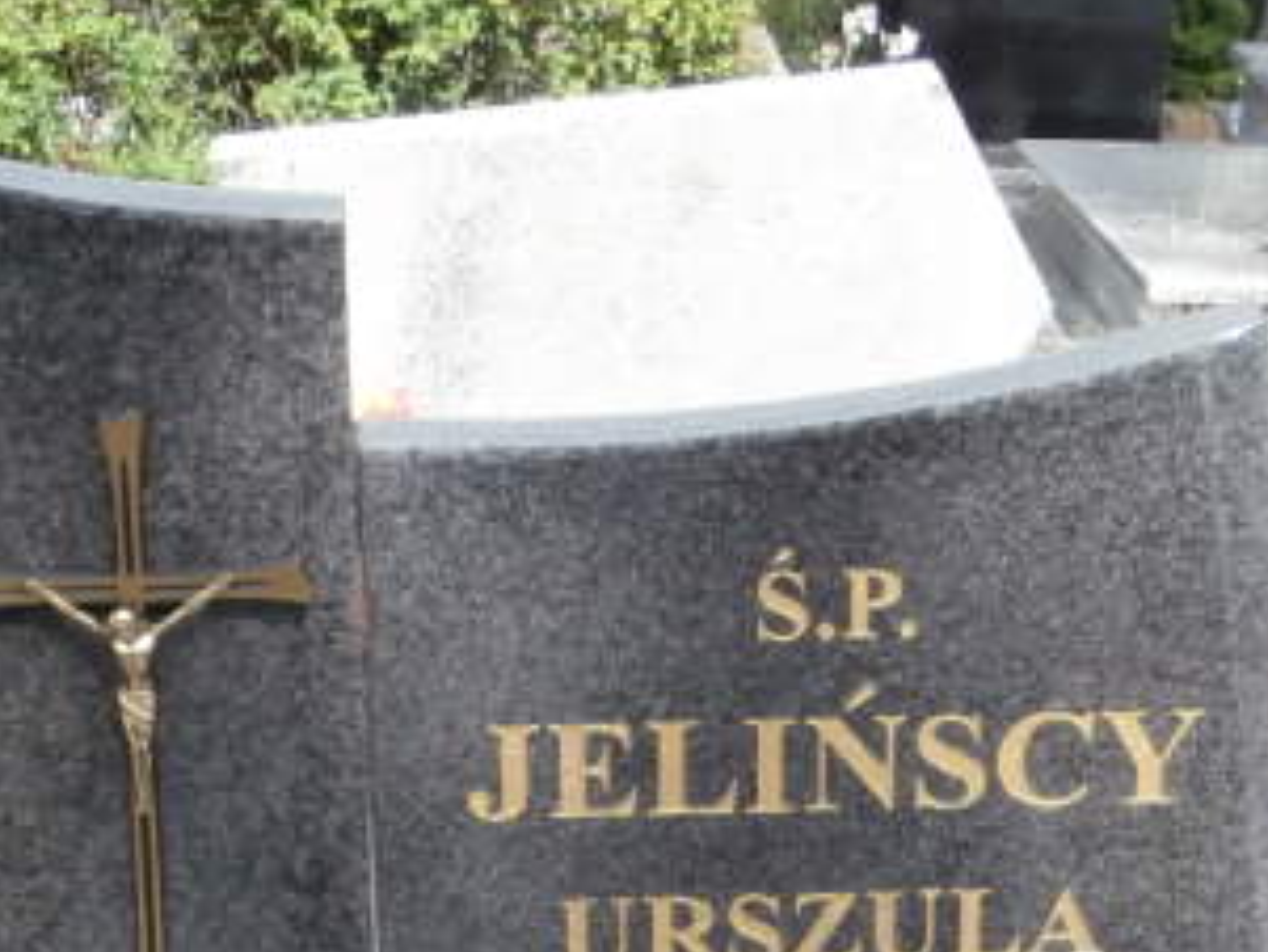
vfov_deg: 12.2
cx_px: 531
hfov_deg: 16.3
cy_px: 859
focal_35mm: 121
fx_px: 4434
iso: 100
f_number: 4.5
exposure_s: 1/320
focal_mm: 10.11
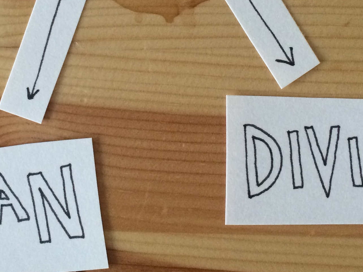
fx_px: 776
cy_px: 12
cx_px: 167
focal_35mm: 74
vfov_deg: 19.4
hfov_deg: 26.3
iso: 200
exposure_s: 1/30
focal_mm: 4.15
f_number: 2.2
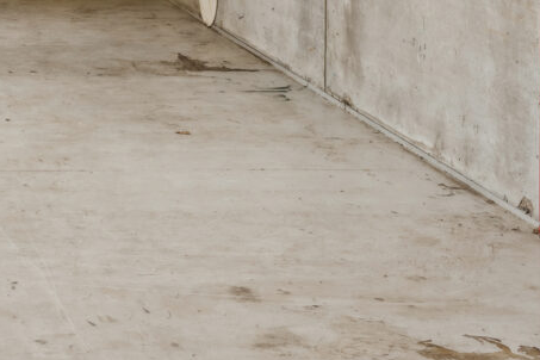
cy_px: -167
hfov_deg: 21.0
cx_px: -135
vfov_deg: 14.3
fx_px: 1342
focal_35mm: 89
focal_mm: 30.5
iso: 160
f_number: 8
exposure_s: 1/6
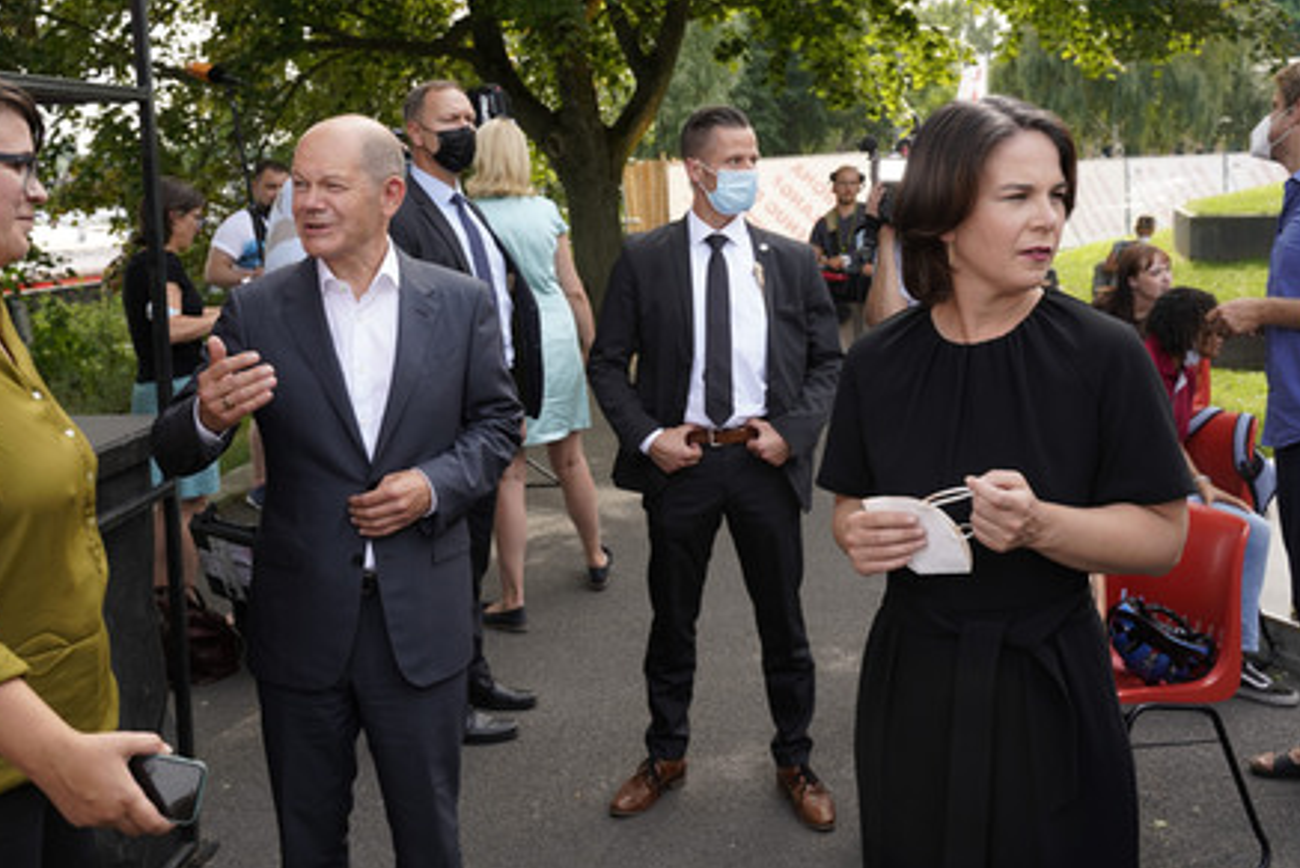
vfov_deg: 38.9
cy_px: 437
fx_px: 1229
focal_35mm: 34
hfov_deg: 55.8
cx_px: 650
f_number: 6.3
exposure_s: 1/200
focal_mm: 33
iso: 250
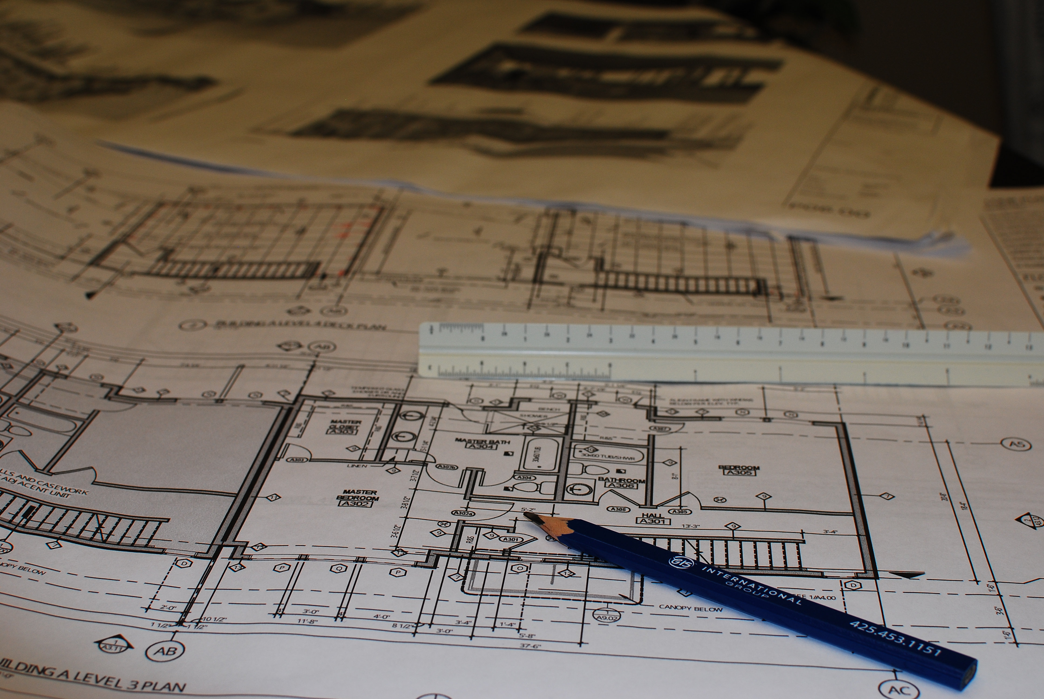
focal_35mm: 52
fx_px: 1524
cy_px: 350
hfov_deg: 37.8
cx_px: 522
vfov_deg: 25.8
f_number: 5
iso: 200
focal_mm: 35
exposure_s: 1/200
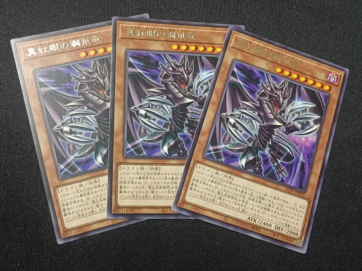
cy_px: 136
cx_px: 181
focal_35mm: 41
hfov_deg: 45.8
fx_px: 429
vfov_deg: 35.1
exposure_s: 1/33.3
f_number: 1.8
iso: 1709
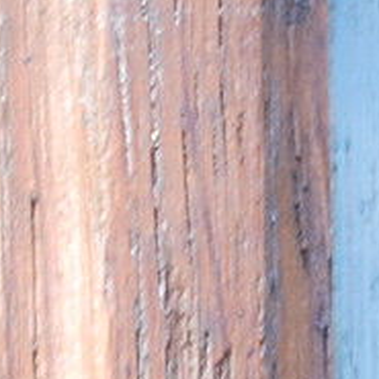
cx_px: 49
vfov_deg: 3.1
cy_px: 998
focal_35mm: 562
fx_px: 6962
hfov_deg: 3.1
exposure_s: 1/50
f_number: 5.3
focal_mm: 42
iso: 200
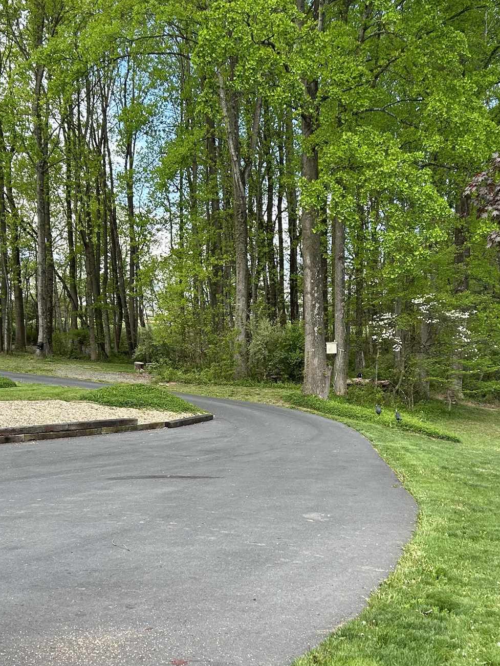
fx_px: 886
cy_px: 384
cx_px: 291
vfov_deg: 41.1
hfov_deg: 31.5
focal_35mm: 46
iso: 50
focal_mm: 5.7
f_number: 1.5
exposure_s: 1/456
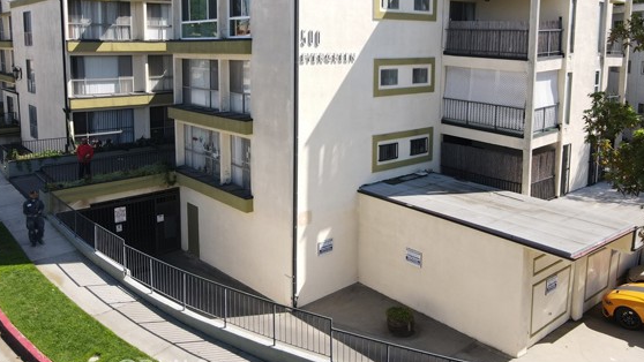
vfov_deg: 38.3
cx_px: 315
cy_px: 110
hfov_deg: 64.3
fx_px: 512
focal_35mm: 30
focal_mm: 4.5
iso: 100
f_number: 2.8
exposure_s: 1/25
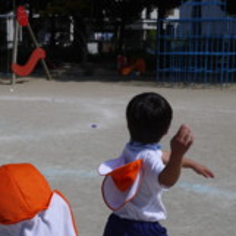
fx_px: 532
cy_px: 154
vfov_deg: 24.9
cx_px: 56
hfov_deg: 24.7
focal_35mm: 69
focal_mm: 14
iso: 160
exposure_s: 1/4000
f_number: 5
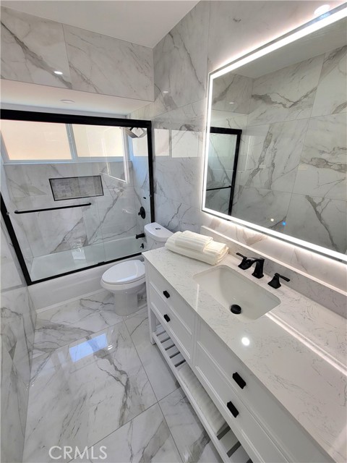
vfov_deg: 106.2
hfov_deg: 89.9
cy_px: 232
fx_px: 174
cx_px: 174
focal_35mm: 13
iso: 50
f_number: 2.2
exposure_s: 1/63.3
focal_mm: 2.2
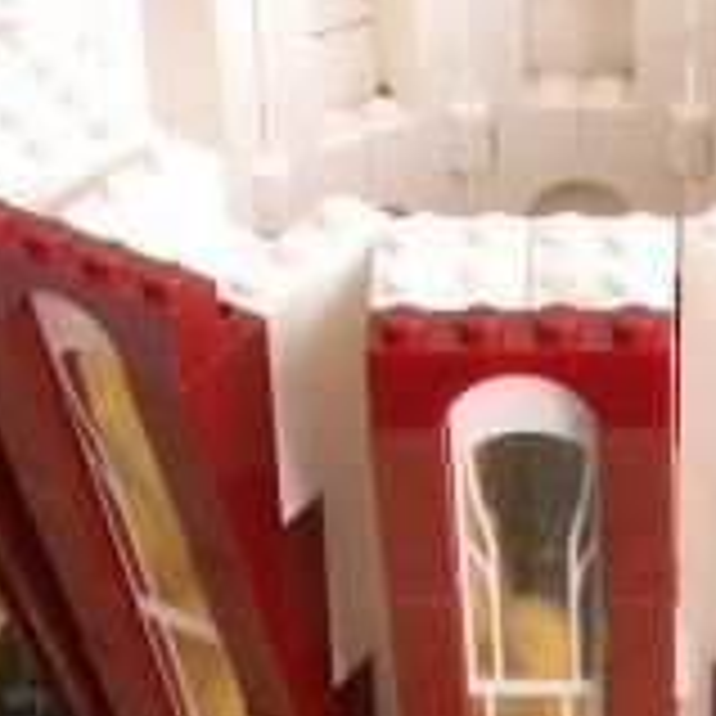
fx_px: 3651
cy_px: 734
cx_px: 757
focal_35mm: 156
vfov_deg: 11.1
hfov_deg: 11.1
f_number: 8
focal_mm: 5.86
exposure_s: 1/6
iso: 50
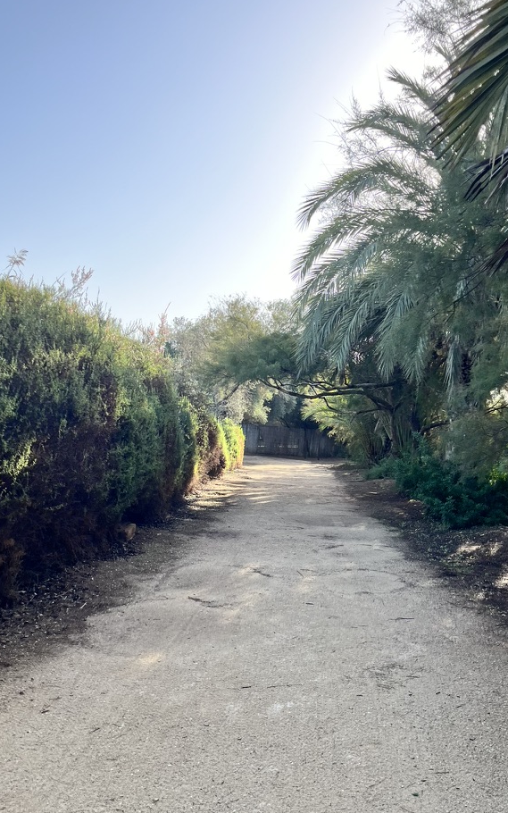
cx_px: 319
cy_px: 418
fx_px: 686
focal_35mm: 31
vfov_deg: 61.2
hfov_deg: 40.3
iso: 50
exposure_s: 1/951
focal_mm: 5.1
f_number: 1.6
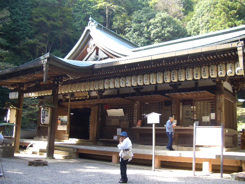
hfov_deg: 52.6
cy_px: 92
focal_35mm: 35
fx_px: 248
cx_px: 122
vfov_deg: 40.7
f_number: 2.6
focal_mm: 5.8
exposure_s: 1/125
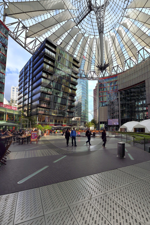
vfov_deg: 104.3
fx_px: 88
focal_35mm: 14
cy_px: 112
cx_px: 75
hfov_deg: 81.2
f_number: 11
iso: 200
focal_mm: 14
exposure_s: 1/160
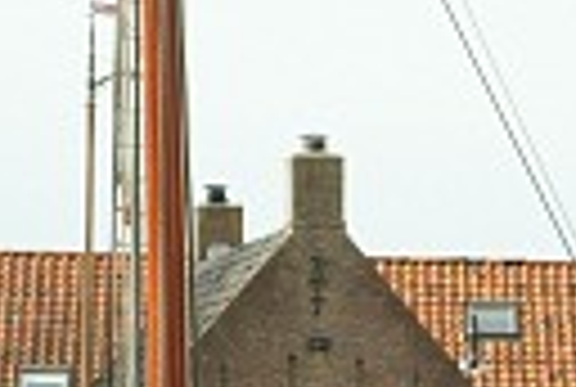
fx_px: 6591
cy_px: 488
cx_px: 675
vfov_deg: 3.4
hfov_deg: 5.0
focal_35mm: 411
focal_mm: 78
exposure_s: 1/180
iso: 400
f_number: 9.5
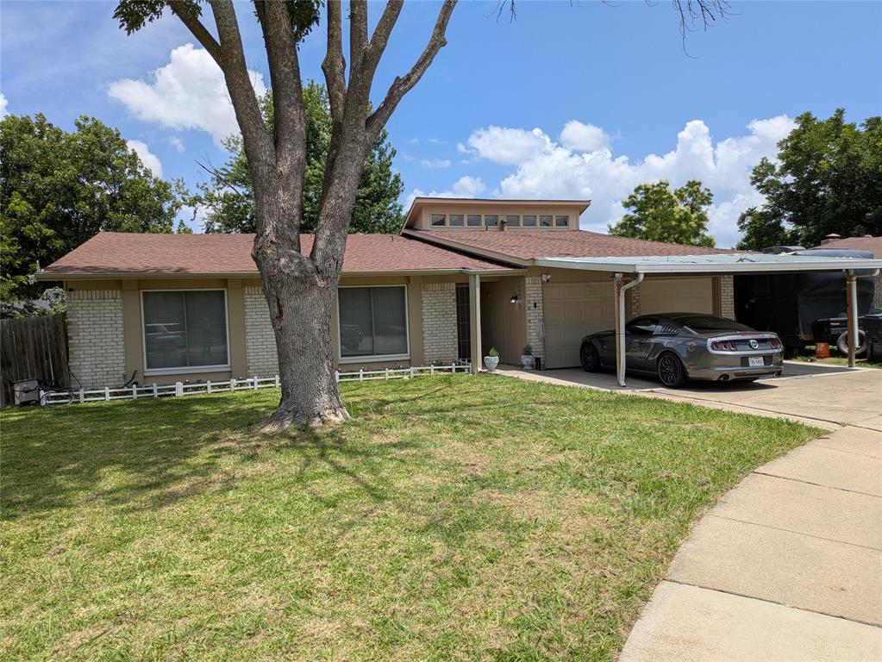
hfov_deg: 69.4
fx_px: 637
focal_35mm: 25
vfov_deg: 54.9
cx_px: 441
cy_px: 331
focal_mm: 5.43
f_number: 1.89
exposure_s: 1/2632
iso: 51
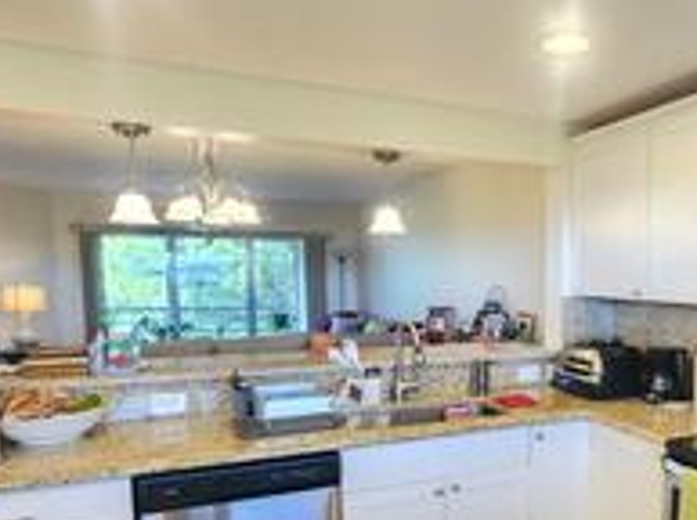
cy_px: 332
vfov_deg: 50.6
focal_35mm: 27
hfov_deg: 62.5
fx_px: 543
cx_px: 502
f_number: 2.2
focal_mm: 2.2
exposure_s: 1/60.2
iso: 125
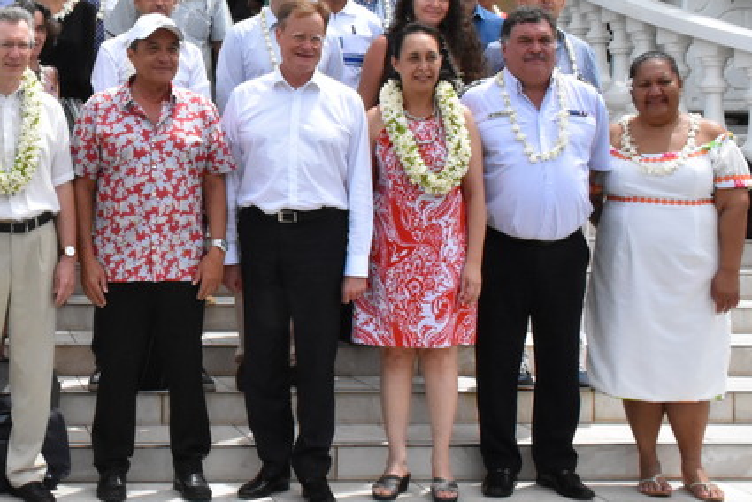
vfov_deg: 20.7
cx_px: 57
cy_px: 101
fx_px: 1357
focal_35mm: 65
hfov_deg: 29.5
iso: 5000
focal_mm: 23
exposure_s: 1/2000
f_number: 22
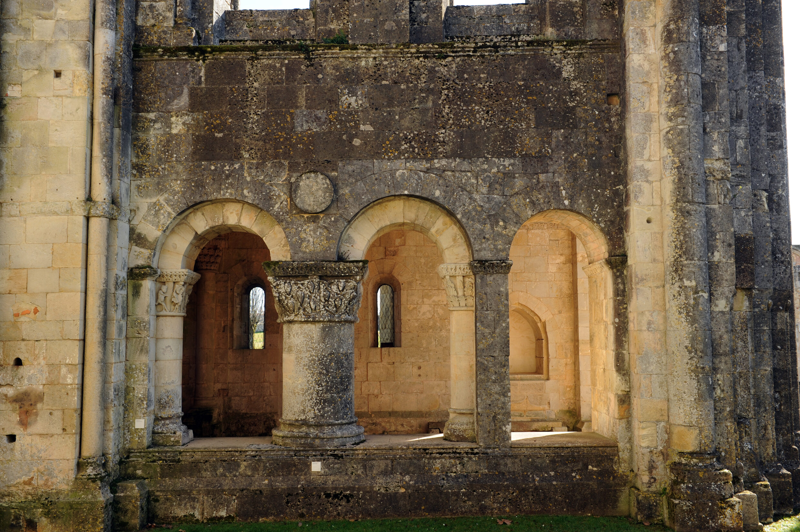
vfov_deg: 37.8
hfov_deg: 54.5
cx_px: 400
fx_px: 777
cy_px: 266
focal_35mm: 35
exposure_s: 1/100
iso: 200
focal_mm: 35
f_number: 7.1
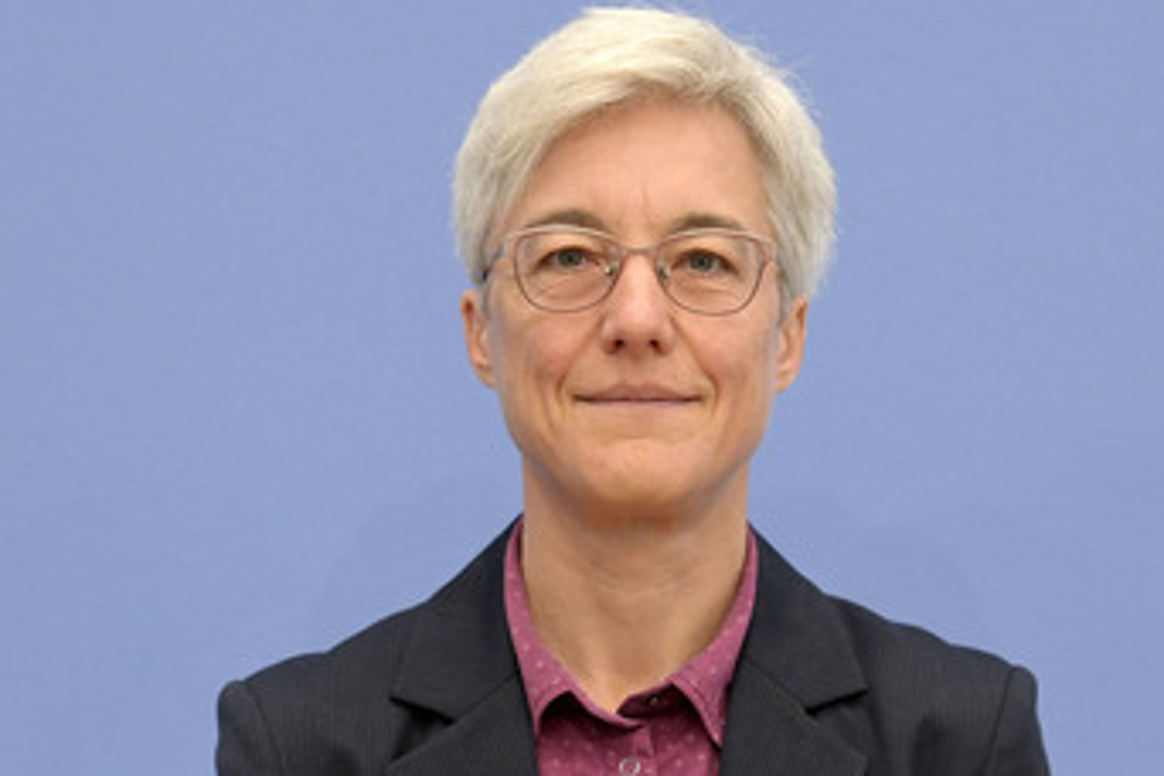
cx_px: 628
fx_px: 3492
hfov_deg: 18.9
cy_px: 449
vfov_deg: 12.7
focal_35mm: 108
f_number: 4.5
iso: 4000
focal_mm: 82
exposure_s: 1/500
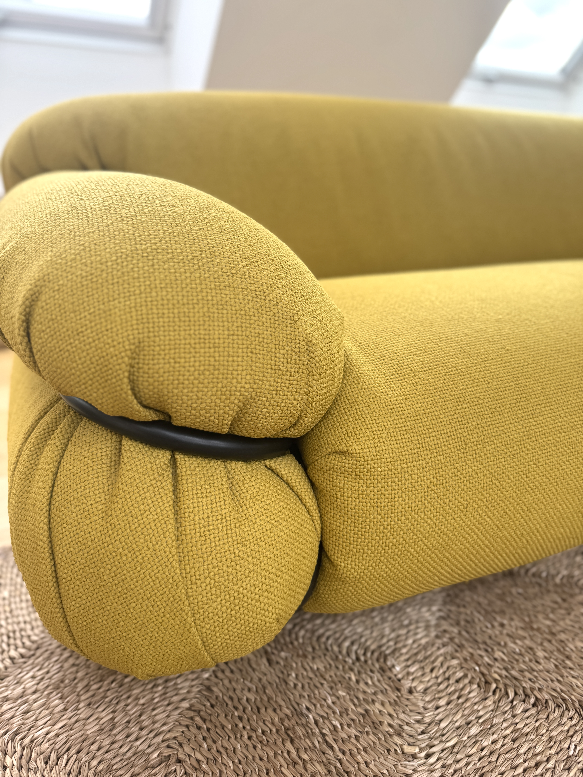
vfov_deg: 71.6
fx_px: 539
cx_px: 292
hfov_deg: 56.8
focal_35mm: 24
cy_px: 388
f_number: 1.78
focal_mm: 6.76
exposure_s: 1/387
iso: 80
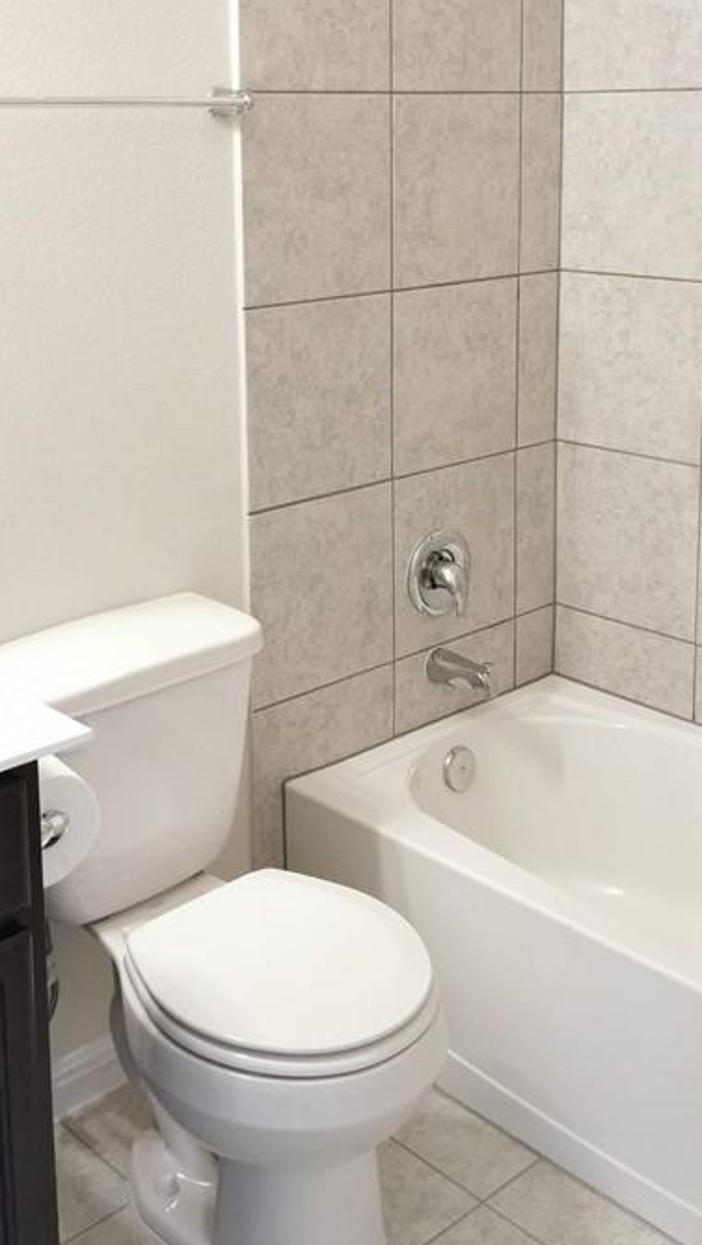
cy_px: 378
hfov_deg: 26.6
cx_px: 341
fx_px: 1487
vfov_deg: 44.5
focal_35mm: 45
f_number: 1.6
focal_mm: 5.56
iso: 250
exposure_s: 1/60
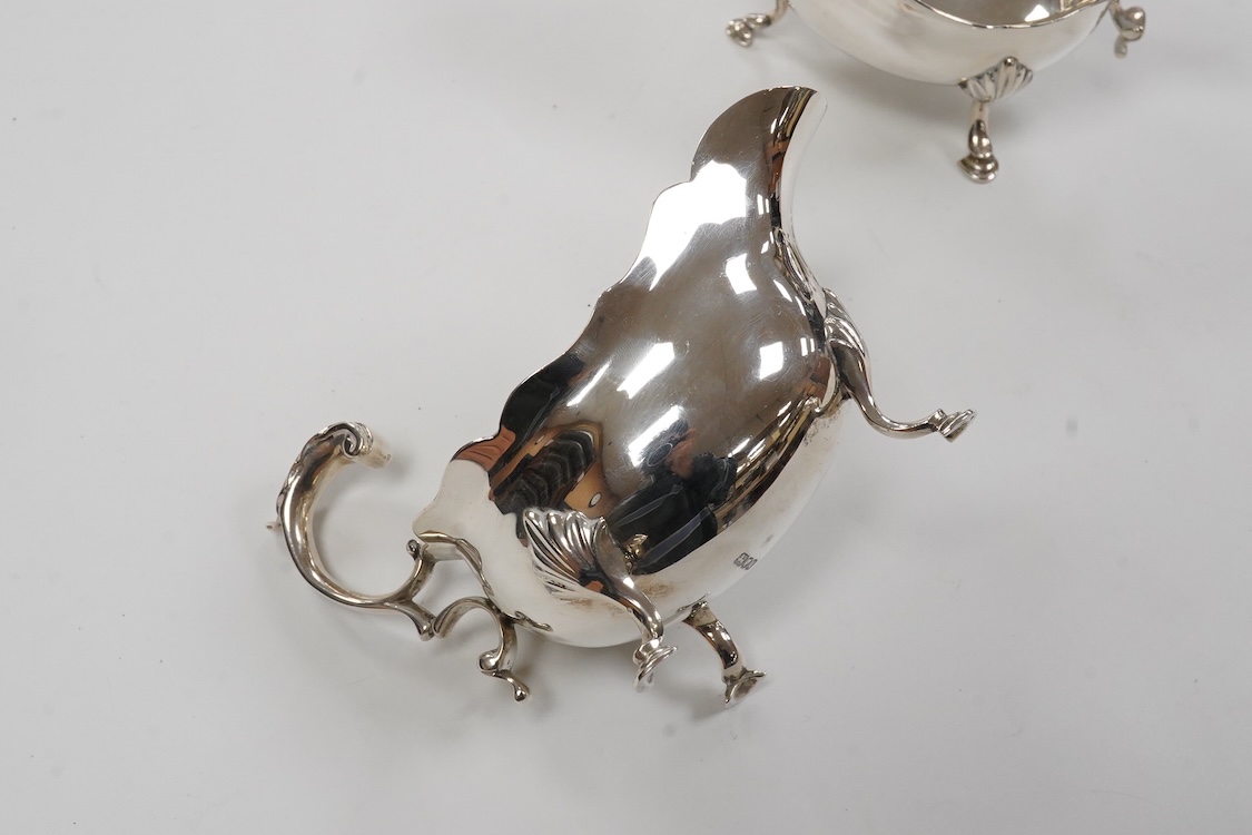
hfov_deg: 43.6
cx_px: 626
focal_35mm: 45
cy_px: 418
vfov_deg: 29.9
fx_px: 1565
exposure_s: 1/100
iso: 2500
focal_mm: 30
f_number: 20
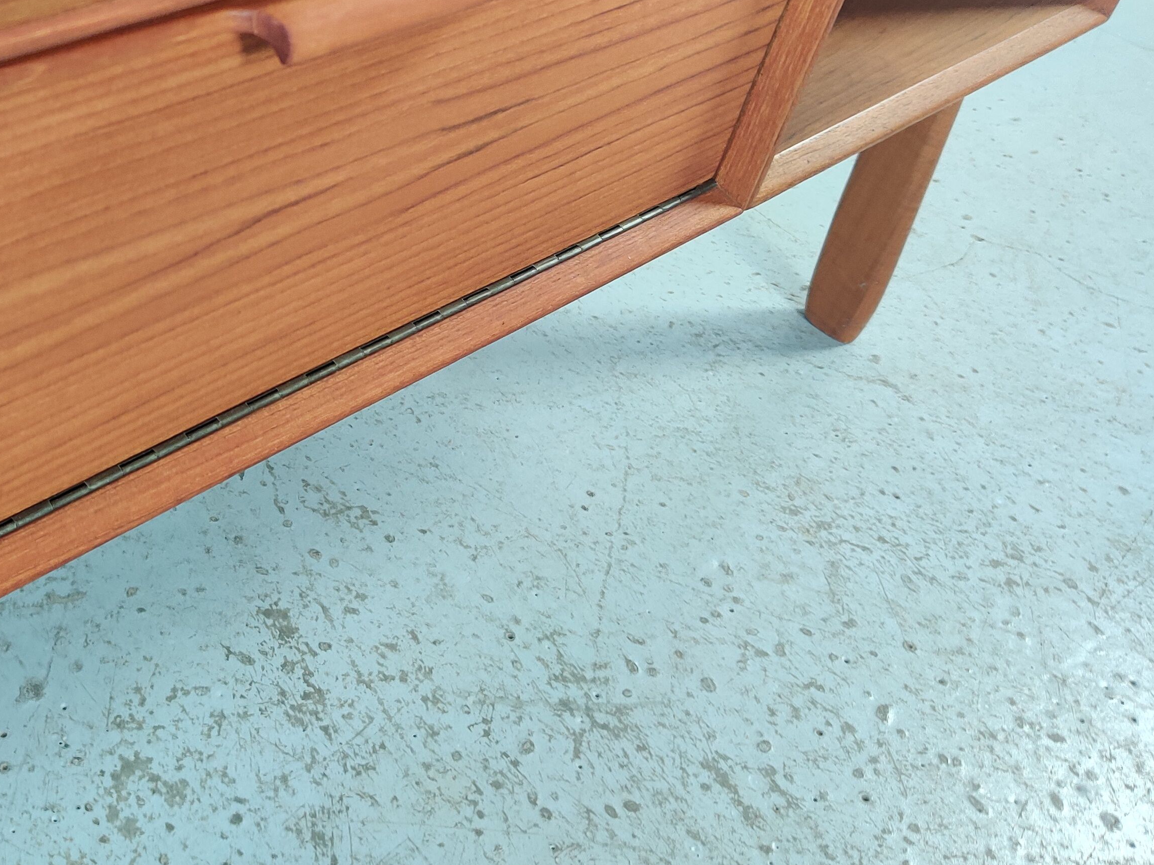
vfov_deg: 30.5
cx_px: 173
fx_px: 1567
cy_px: 260
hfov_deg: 38.4
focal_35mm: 47
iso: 160
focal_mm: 4.75
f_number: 1.65
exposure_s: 1/50
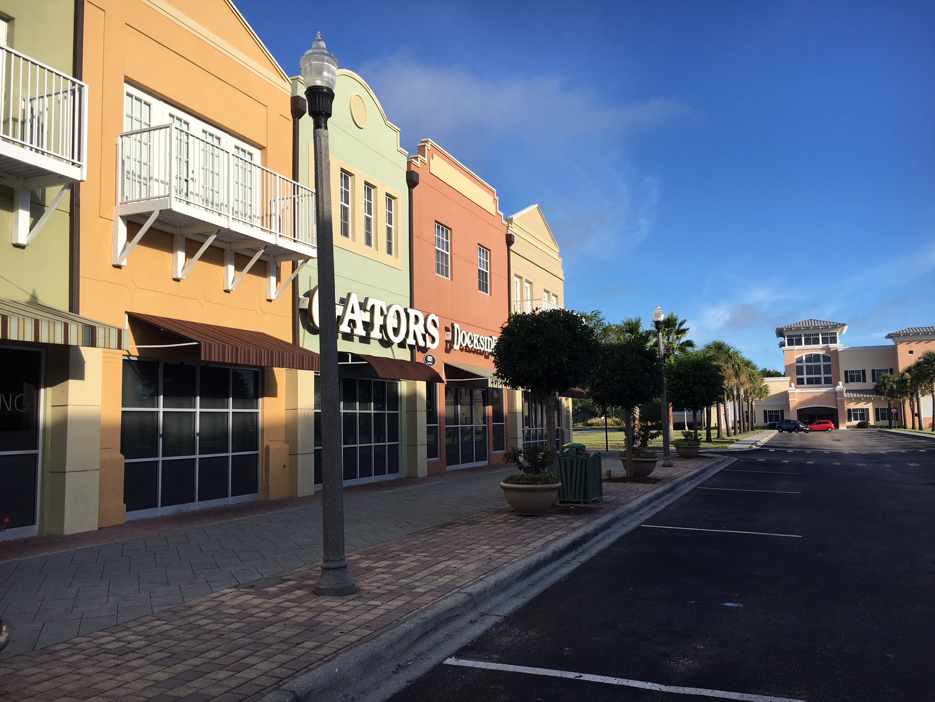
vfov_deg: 48.2
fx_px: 783
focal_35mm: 29
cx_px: 468
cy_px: 351
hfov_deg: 61.7
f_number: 2.2
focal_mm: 4.15
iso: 25
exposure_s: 1/1261
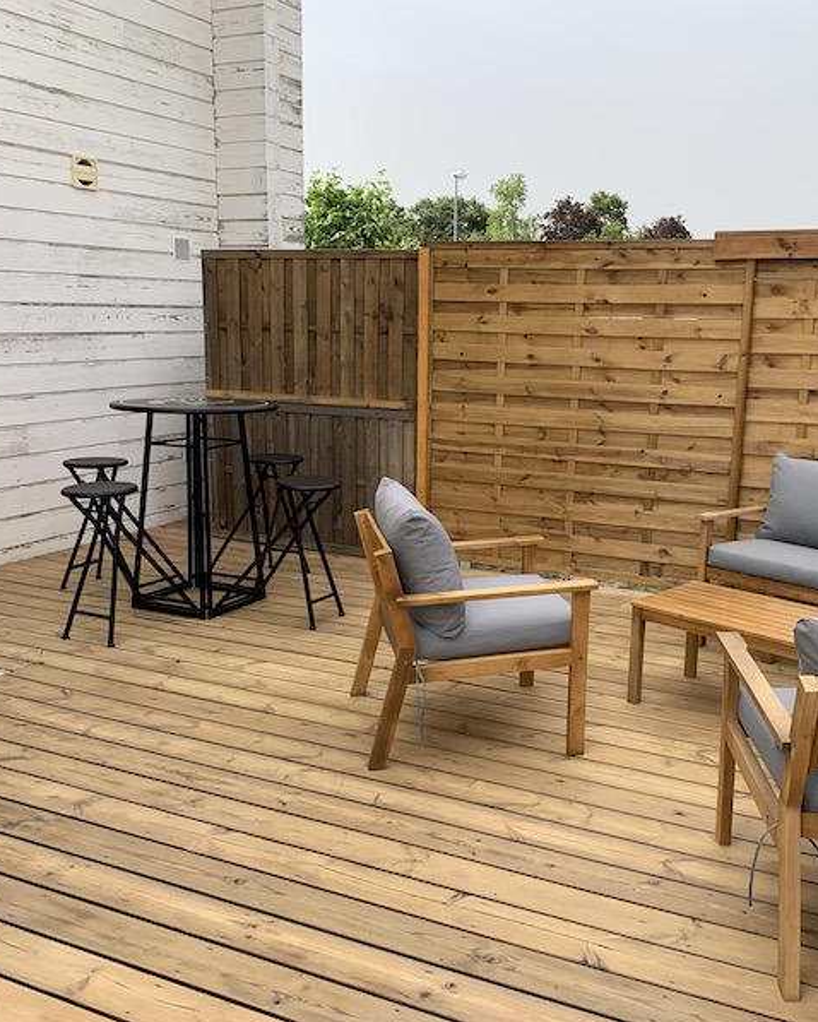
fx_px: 1028
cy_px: 510
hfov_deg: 43.1
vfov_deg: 52.8
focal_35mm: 34
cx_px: 496
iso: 25
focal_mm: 4.25
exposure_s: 1/1100
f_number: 1.8
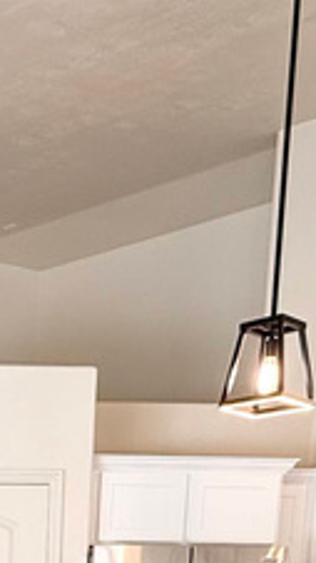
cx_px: -72
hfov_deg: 16.7
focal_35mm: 69
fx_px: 1029
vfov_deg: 23.6
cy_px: 869
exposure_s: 1/120
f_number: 2.2
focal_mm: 2.22
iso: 80
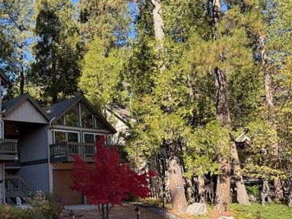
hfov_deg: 44.1
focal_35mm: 40
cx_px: 51
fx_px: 337
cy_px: 120
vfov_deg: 35.9
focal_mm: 6.76
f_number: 1.78
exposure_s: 1/1032
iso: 80
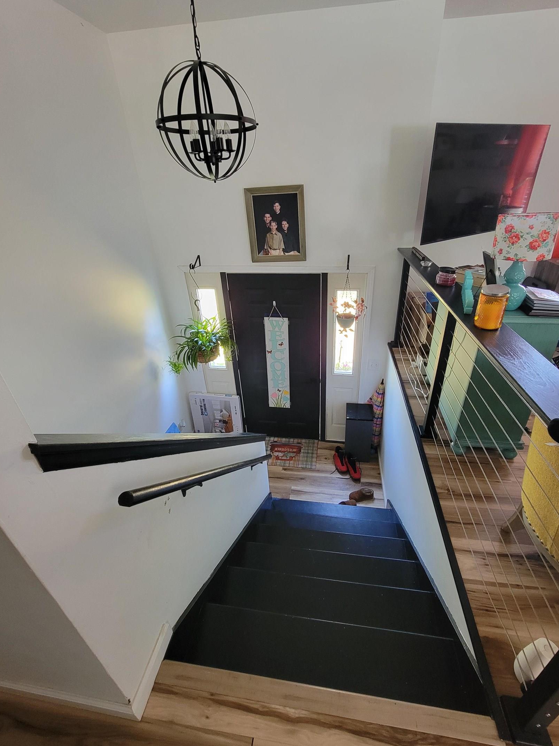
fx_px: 301
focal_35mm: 14
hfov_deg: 85.6
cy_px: 362
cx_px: 293
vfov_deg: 102.0
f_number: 2.2
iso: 320
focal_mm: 2.2
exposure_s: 1/30
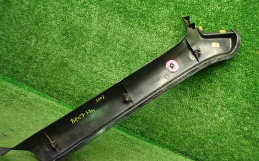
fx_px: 261
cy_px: 87
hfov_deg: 52.8
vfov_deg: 34.4
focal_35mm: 37
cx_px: 133
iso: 800
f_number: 2.3
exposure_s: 1/100
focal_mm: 5.4
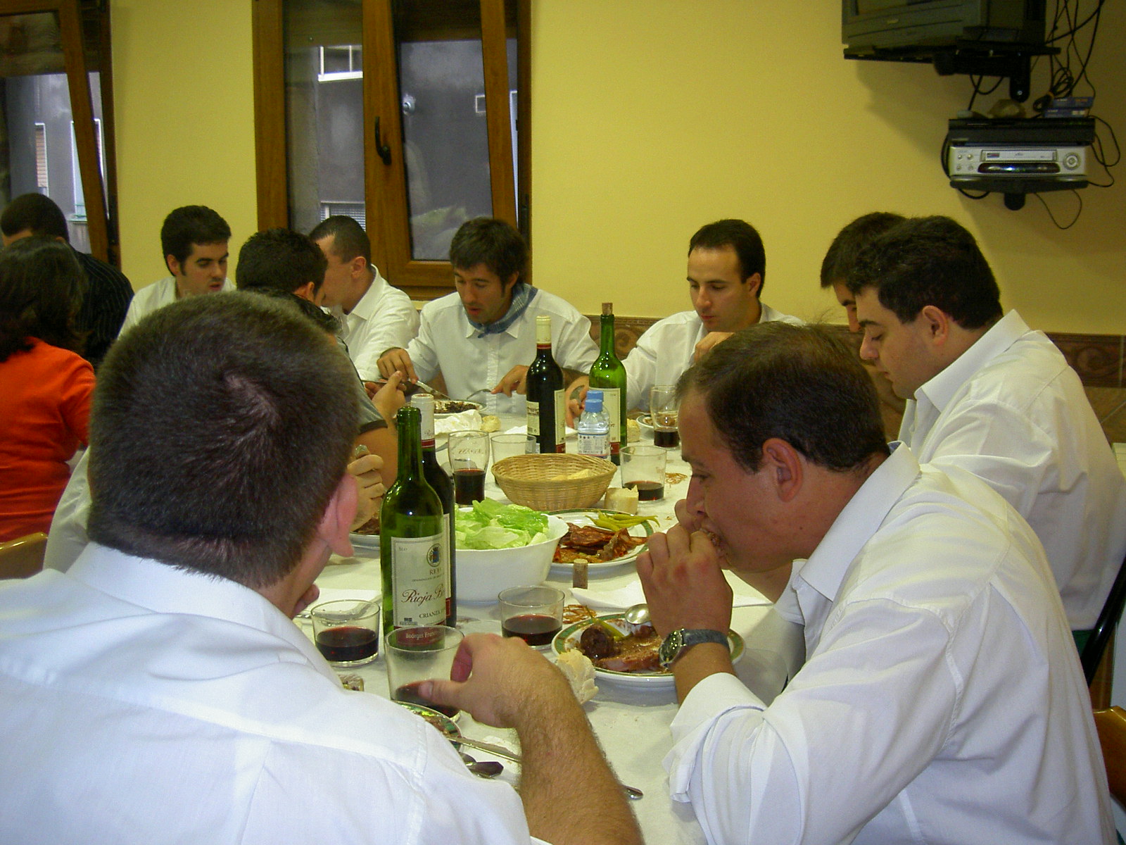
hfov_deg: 47.9
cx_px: 563
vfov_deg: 36.8
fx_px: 1269
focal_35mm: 39
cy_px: 422
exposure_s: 1/59.5
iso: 100
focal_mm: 8
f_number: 2.8
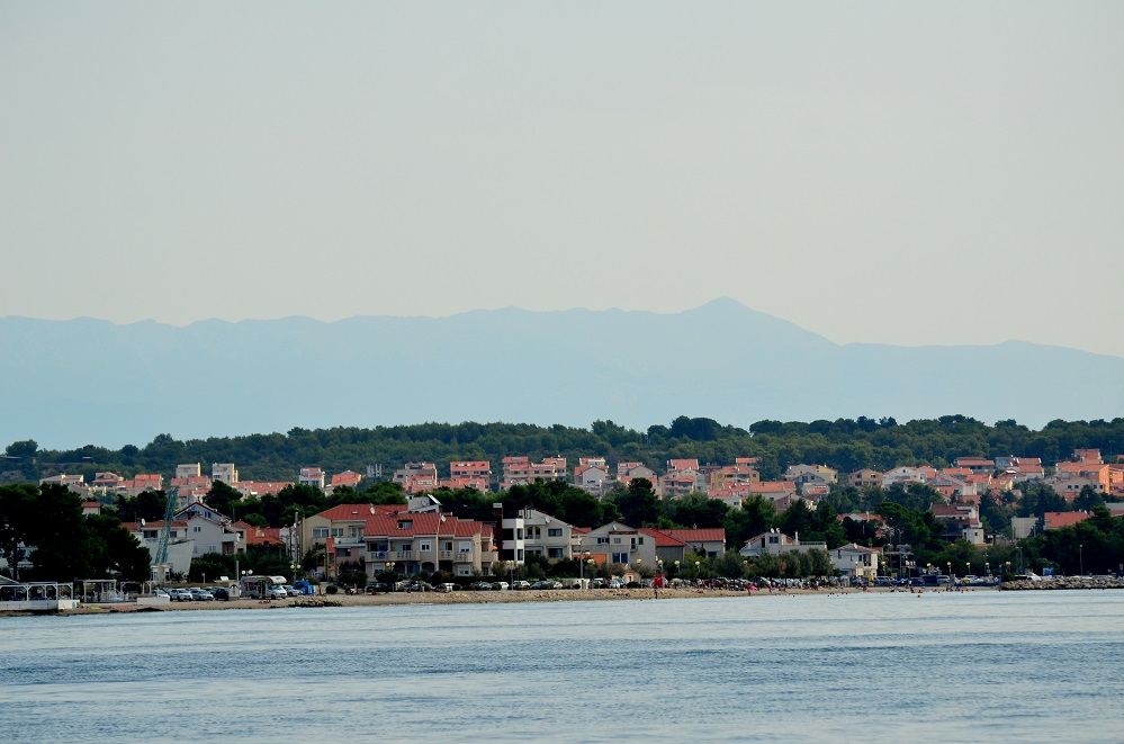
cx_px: 562
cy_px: 372
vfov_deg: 6.7
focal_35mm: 202
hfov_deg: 10.2
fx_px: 6307
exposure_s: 1/3200
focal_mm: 135
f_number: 4.8
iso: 400
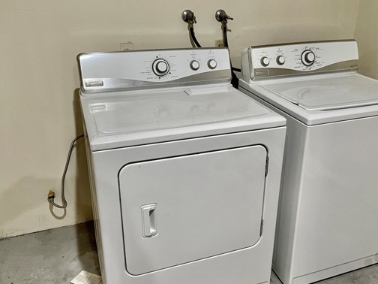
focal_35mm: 33
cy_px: 141
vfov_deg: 42.9
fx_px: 360
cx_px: 205
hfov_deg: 55.3
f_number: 1.6
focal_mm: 4.2
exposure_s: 1/60
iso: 250
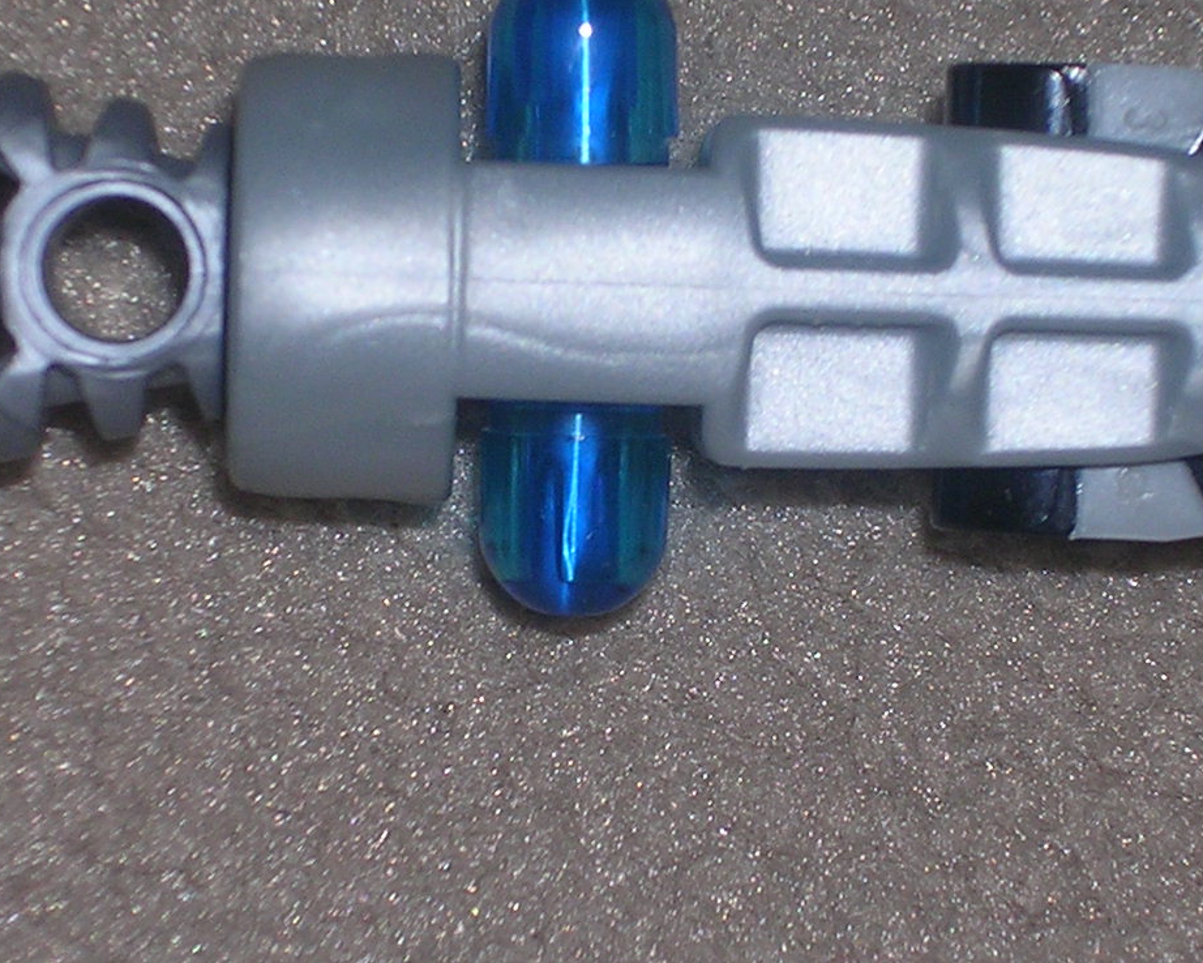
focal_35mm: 206
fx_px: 7336
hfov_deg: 9.4
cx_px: 590
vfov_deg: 7.5
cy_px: 421
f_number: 4.4
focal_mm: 14.5
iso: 50
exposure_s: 1/60.1
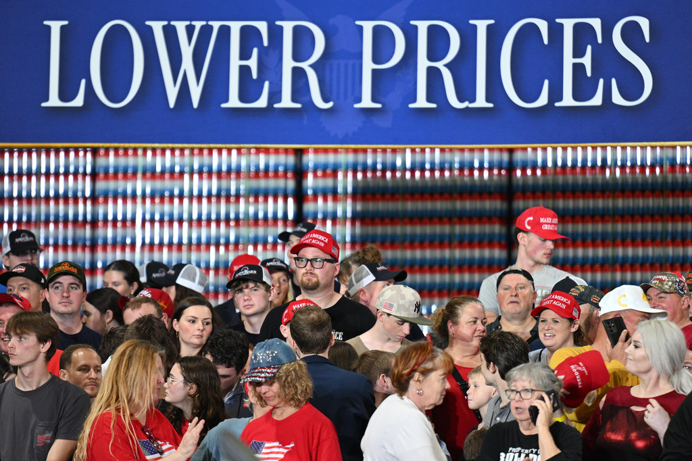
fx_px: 5188
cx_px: 346
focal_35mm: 270
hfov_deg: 7.6
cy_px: 230
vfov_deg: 5.1
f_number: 2.8
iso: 1000
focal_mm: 180
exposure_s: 1/400
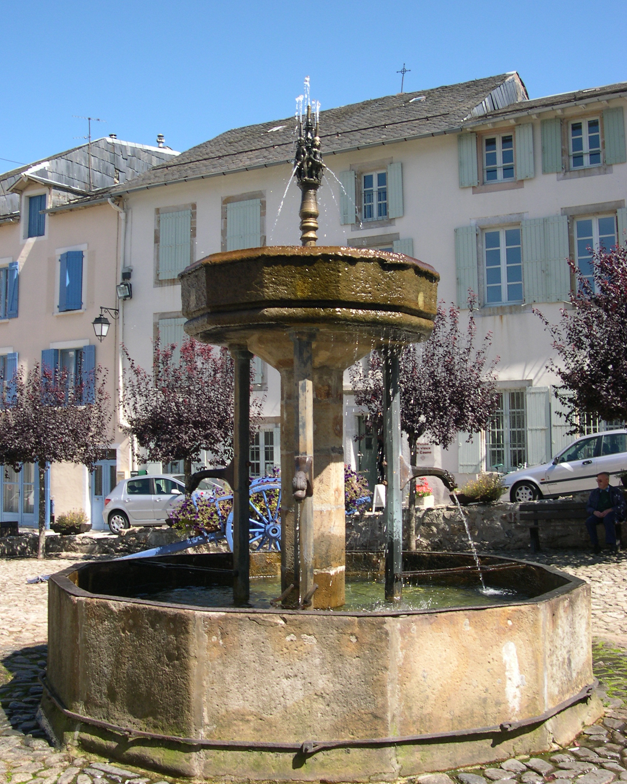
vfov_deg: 45.8
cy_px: 375
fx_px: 928
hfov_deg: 37.3
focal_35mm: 40
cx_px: 313
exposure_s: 1/91.6
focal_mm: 8
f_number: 7.6
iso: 100
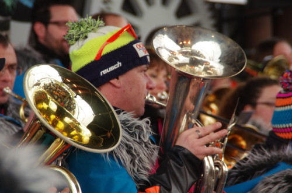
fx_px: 2428
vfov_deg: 4.6
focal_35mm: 300
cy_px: 96
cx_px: 146
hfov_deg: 6.9
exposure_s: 1/250
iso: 1600
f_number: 6.3
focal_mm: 200
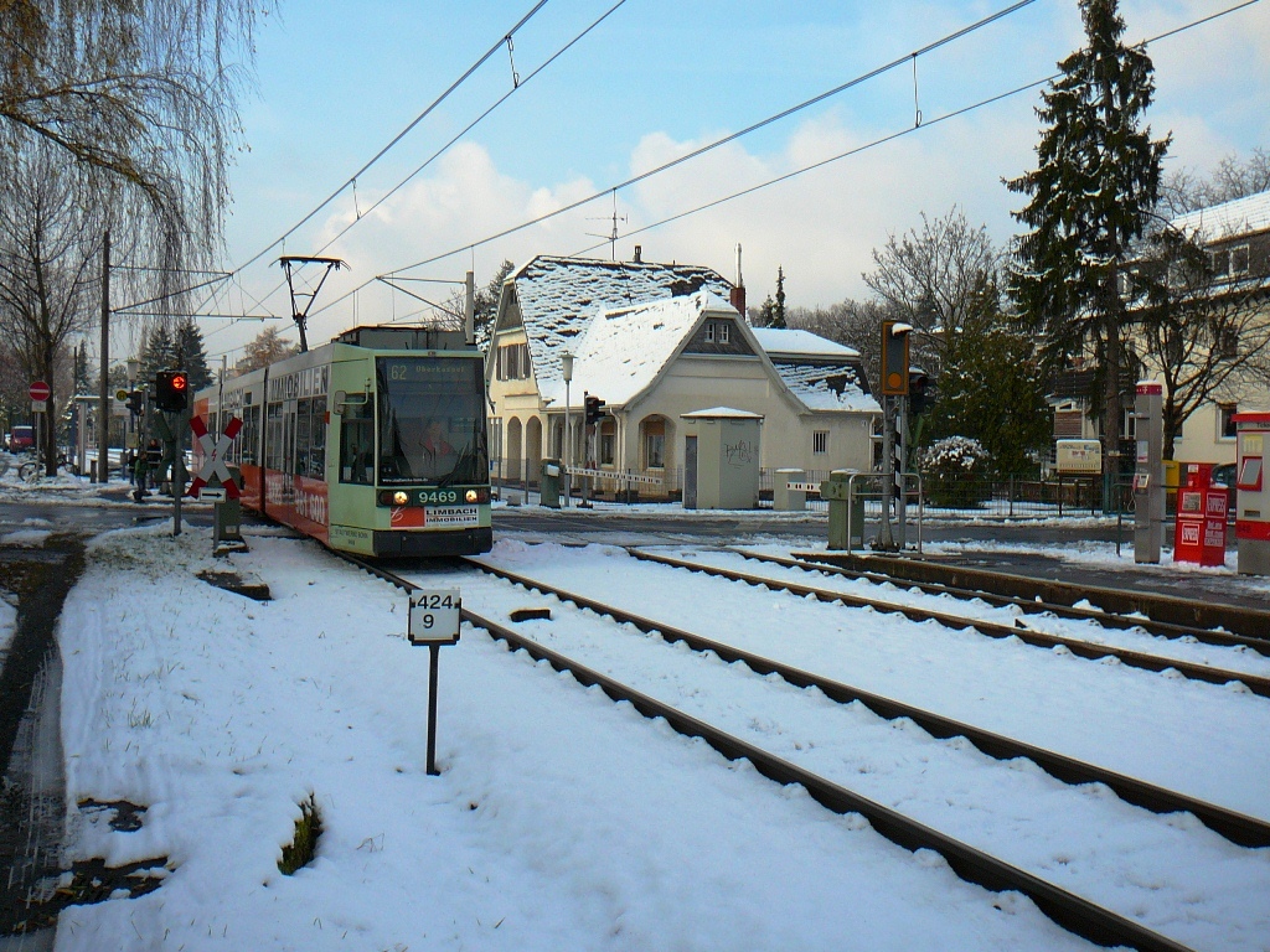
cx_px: 635
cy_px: 476
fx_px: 1284
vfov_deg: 40.7
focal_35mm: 35
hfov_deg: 52.6
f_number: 2.8
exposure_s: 1/800
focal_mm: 5.2
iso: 80
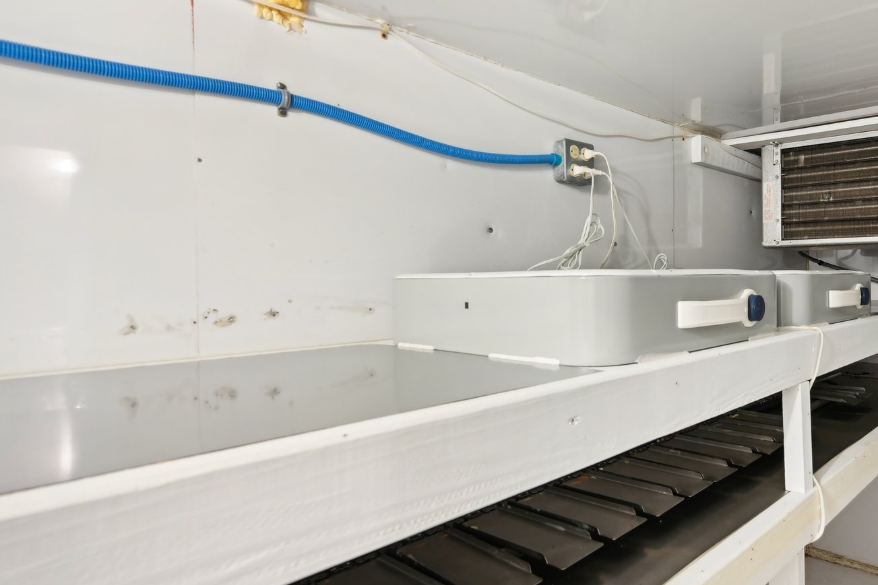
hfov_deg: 72.8
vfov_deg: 57.2
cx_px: 663
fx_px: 537
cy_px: 271
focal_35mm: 22
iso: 400
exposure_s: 1/2.5
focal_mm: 14
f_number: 8
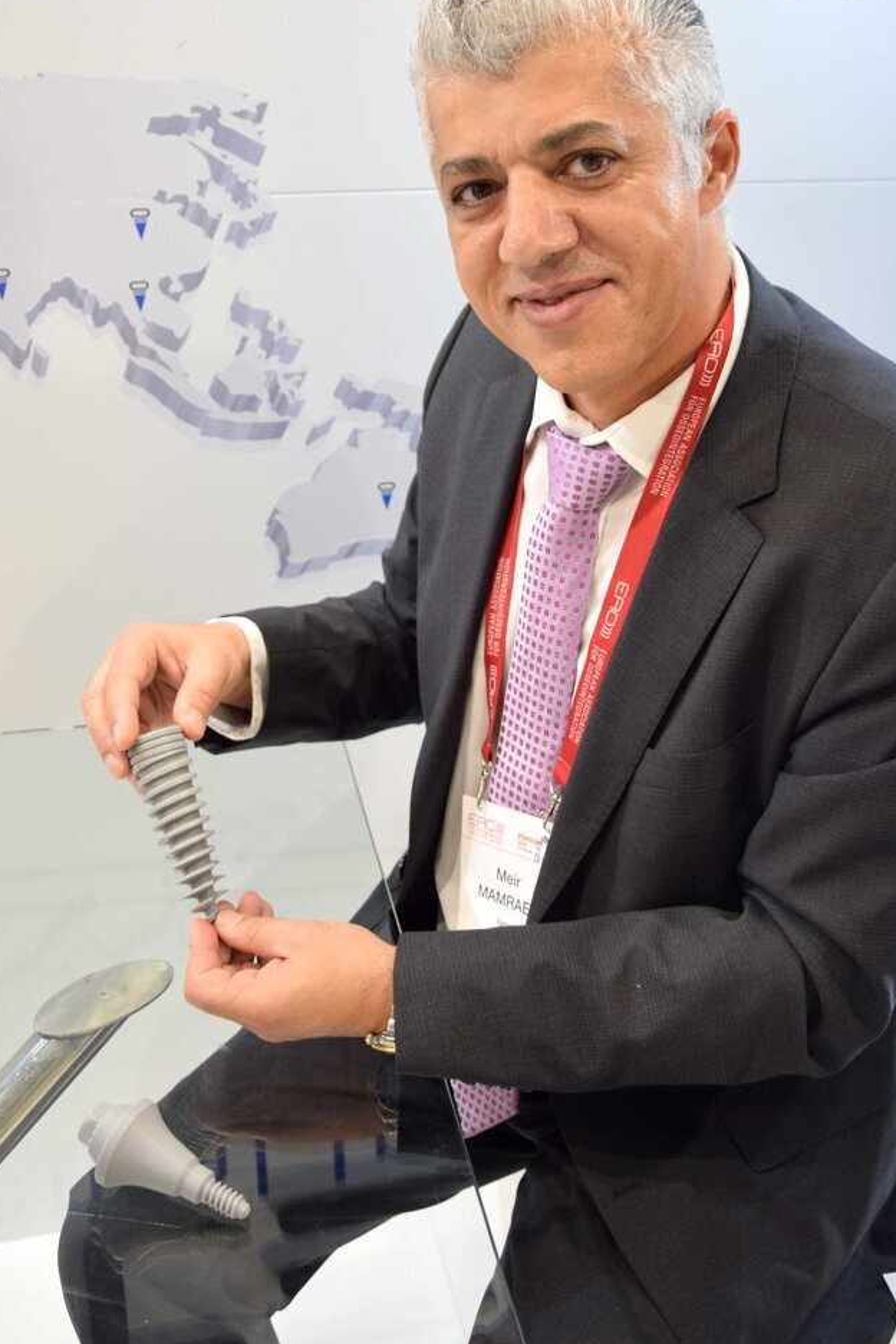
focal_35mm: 44
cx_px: 521
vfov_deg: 44.4
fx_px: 1631
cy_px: 499
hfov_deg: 30.7
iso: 400
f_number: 3.8
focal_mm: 21
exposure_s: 1/60
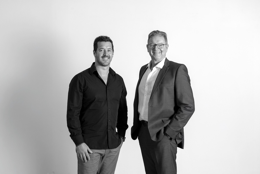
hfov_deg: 28.8
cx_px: 130
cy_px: 87
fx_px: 506
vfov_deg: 19.5
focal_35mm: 70
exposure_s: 1/200
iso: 640
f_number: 5.6
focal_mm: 70
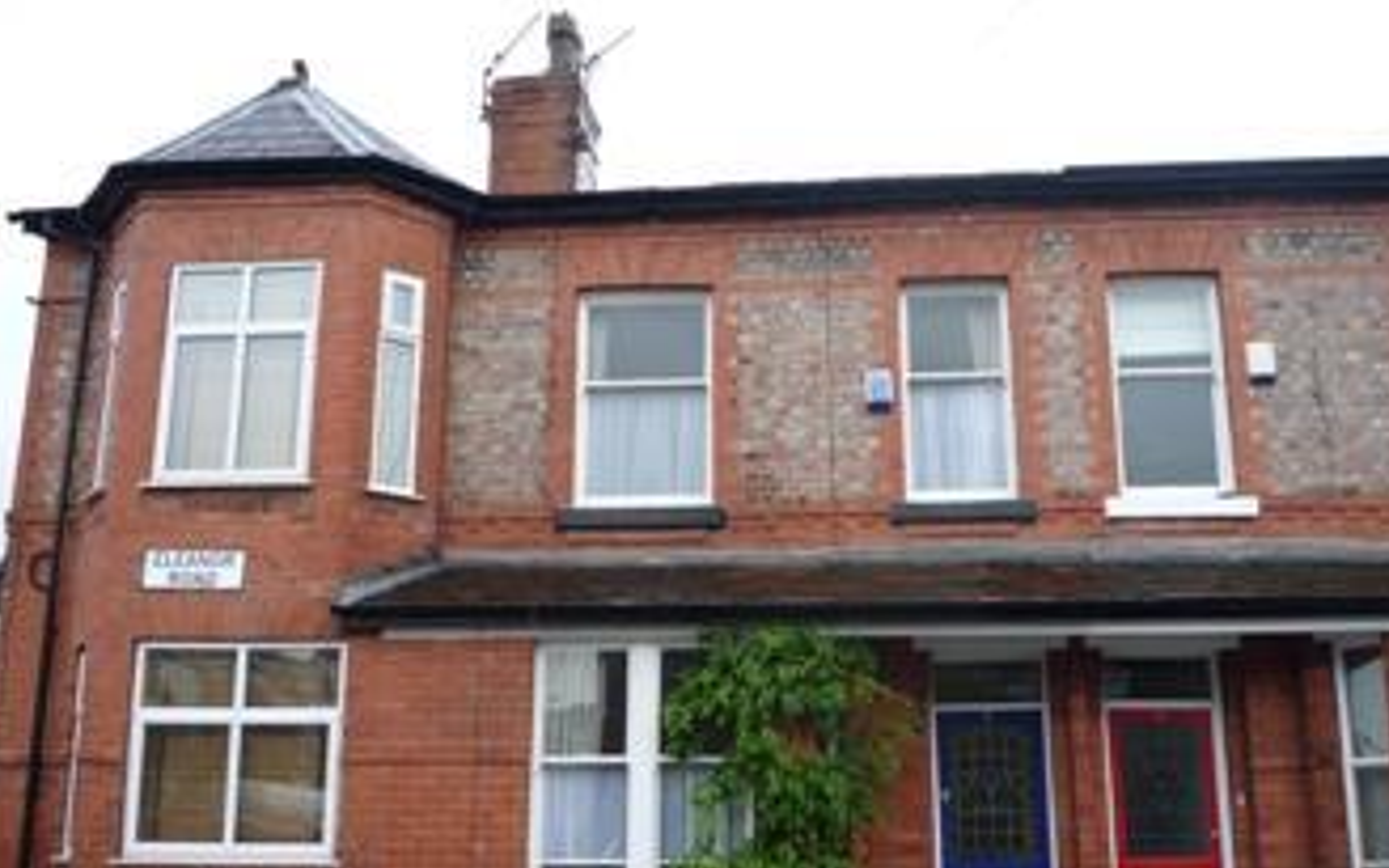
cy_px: 548
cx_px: 733
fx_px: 1287
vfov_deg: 37.0
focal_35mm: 34
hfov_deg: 56.7
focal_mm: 5.3
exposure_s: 1/80
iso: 100
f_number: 3.4
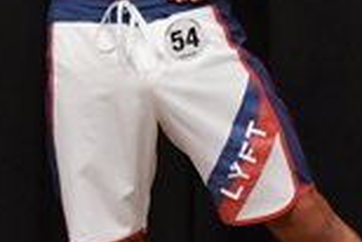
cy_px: 47
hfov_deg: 1.6
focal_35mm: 1280
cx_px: 462
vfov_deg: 1.1
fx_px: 12883
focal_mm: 170
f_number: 5.6
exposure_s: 1/400
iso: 6400
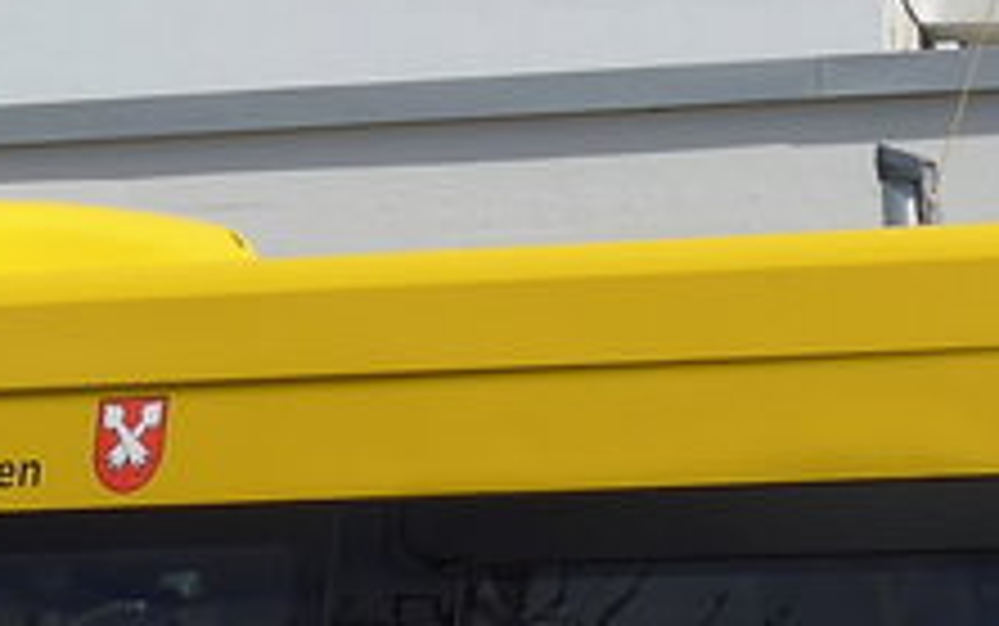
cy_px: 203
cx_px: 333
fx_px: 8581
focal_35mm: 315
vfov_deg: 4.2
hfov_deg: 6.7
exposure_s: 1/1600
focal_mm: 11.3
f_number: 3.4
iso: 80
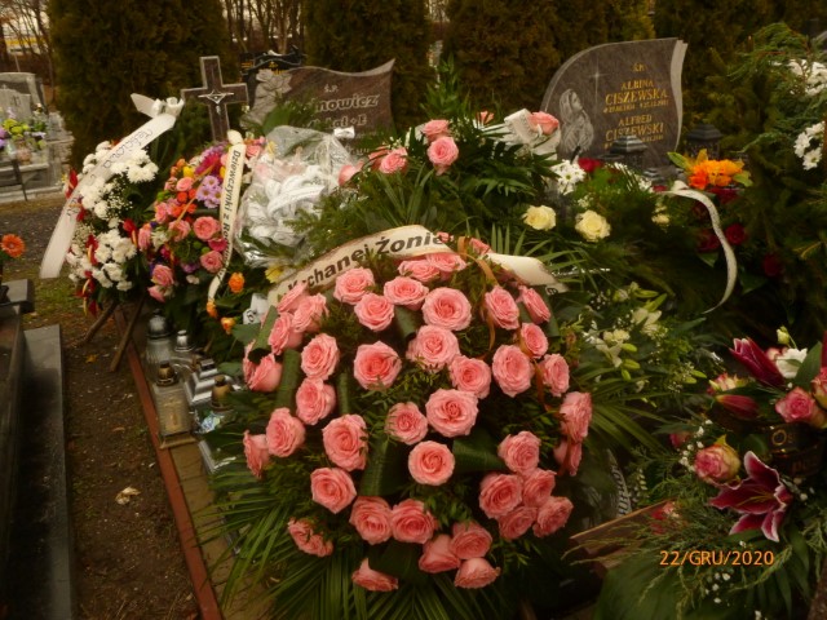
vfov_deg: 49.7
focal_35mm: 28
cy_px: 310
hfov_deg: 63.4
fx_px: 669
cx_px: 414
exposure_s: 1/200
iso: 200
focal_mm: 5
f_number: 3.3
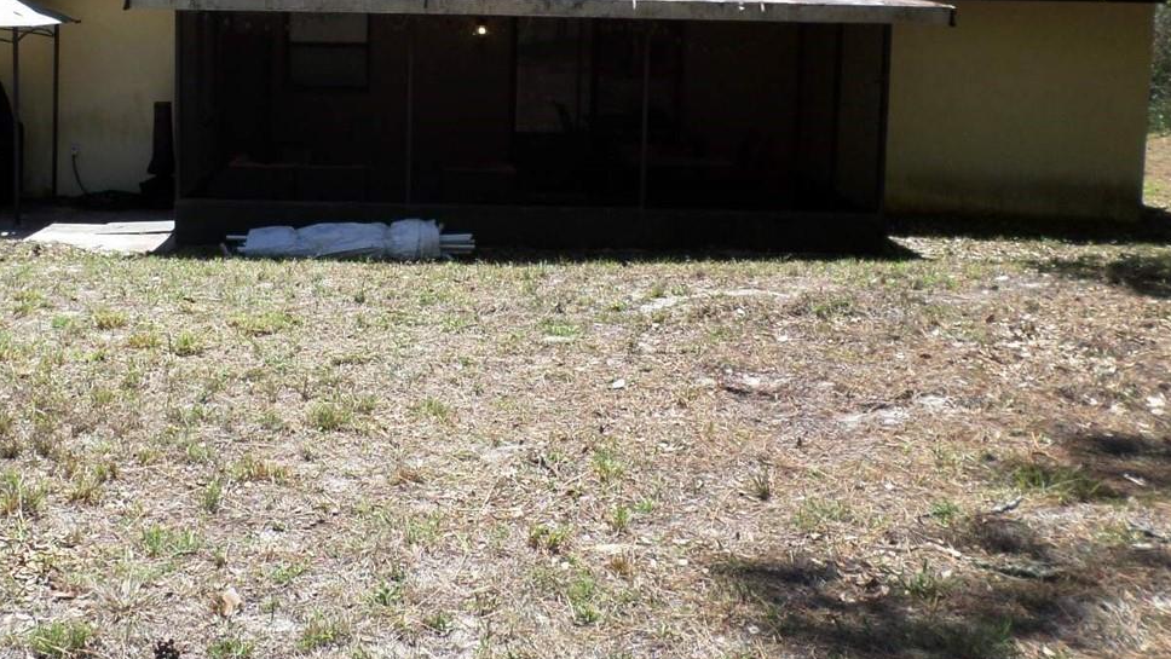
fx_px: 1398
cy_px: 122
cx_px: 381
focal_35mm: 45
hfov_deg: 44.7
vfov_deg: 26.0
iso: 80
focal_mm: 4.5
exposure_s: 1/750
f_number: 2.5
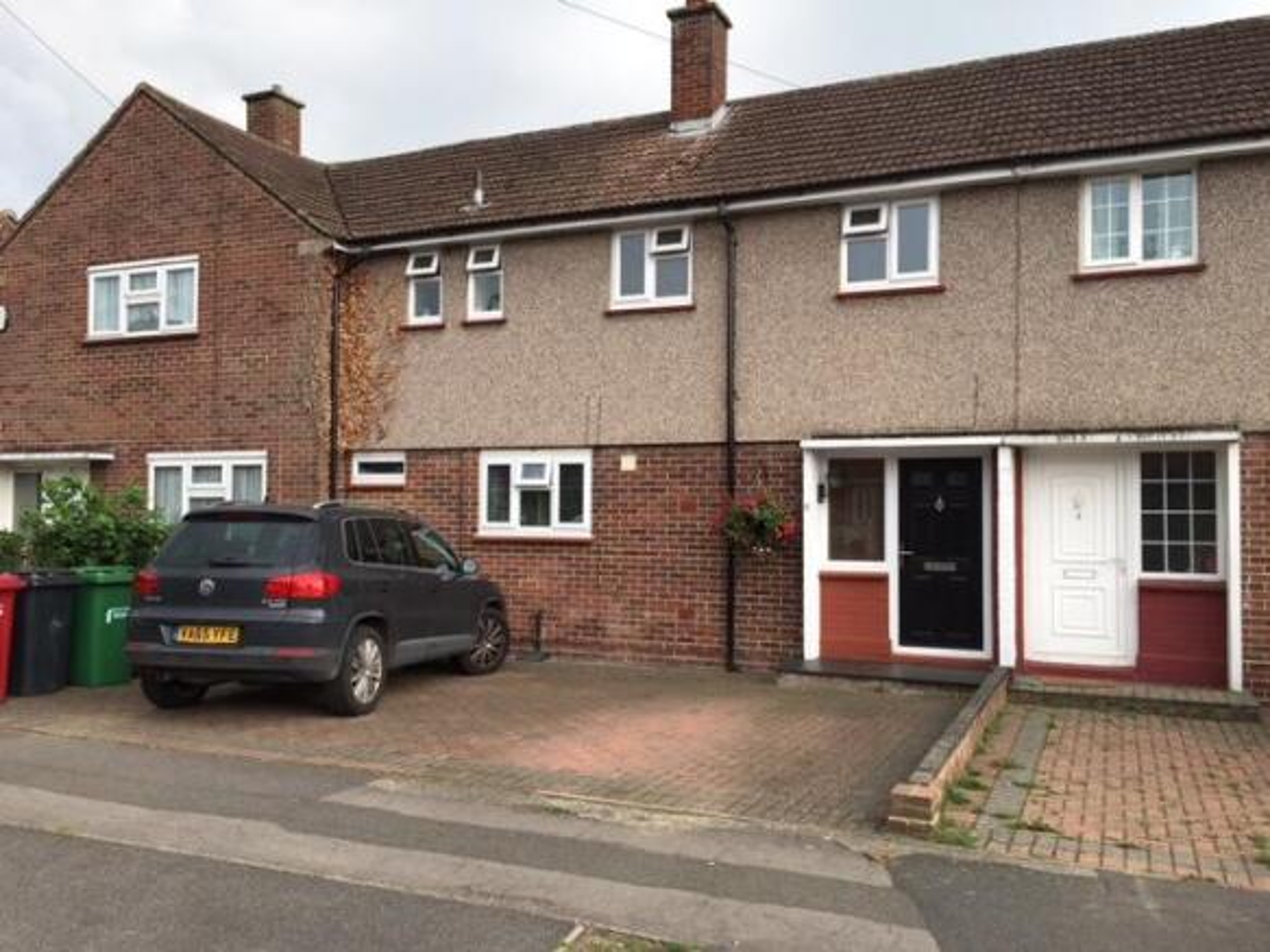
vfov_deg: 48.2
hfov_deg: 61.7
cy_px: 476
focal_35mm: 29
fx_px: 1064
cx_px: 635
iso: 25
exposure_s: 1/420
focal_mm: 4.15
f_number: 2.2
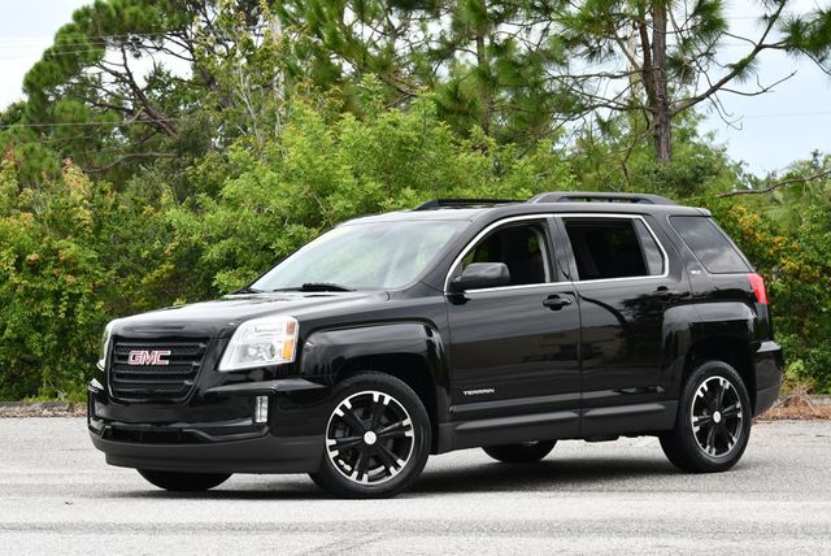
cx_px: 416
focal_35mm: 110
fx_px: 2541
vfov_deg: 12.5
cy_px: 278
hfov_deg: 18.6
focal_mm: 55
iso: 200
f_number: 8
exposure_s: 1/250
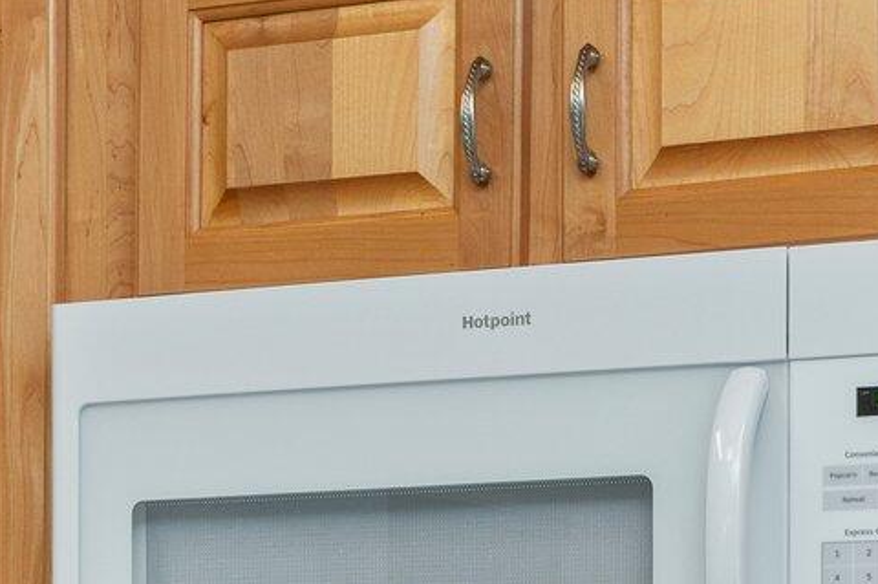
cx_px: 507
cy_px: 939
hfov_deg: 16.0
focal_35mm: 128
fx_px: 3119
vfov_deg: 10.3
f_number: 9
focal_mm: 30
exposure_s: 1/25
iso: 400
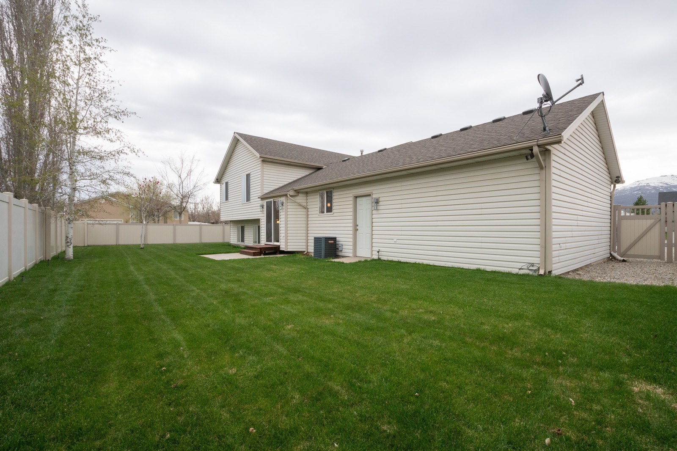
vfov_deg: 77.3
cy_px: 226
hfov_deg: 100.4
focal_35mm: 15
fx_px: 282
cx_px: 338
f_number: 9.5
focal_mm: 10
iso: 320
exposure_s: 1/90
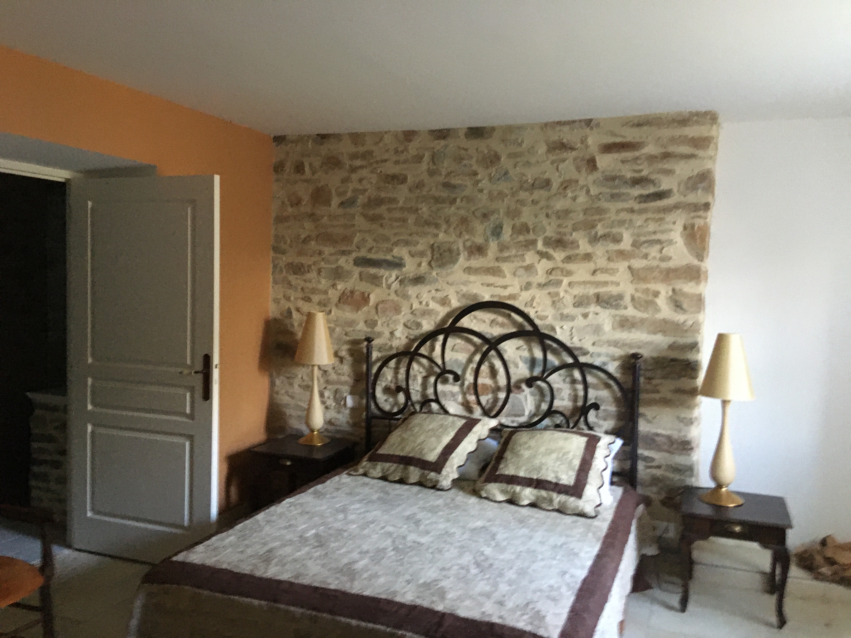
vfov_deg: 48.2
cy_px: 319
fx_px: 713
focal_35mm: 29
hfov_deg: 61.7
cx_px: 426
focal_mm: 4.15
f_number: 2.2
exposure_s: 1/17
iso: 250
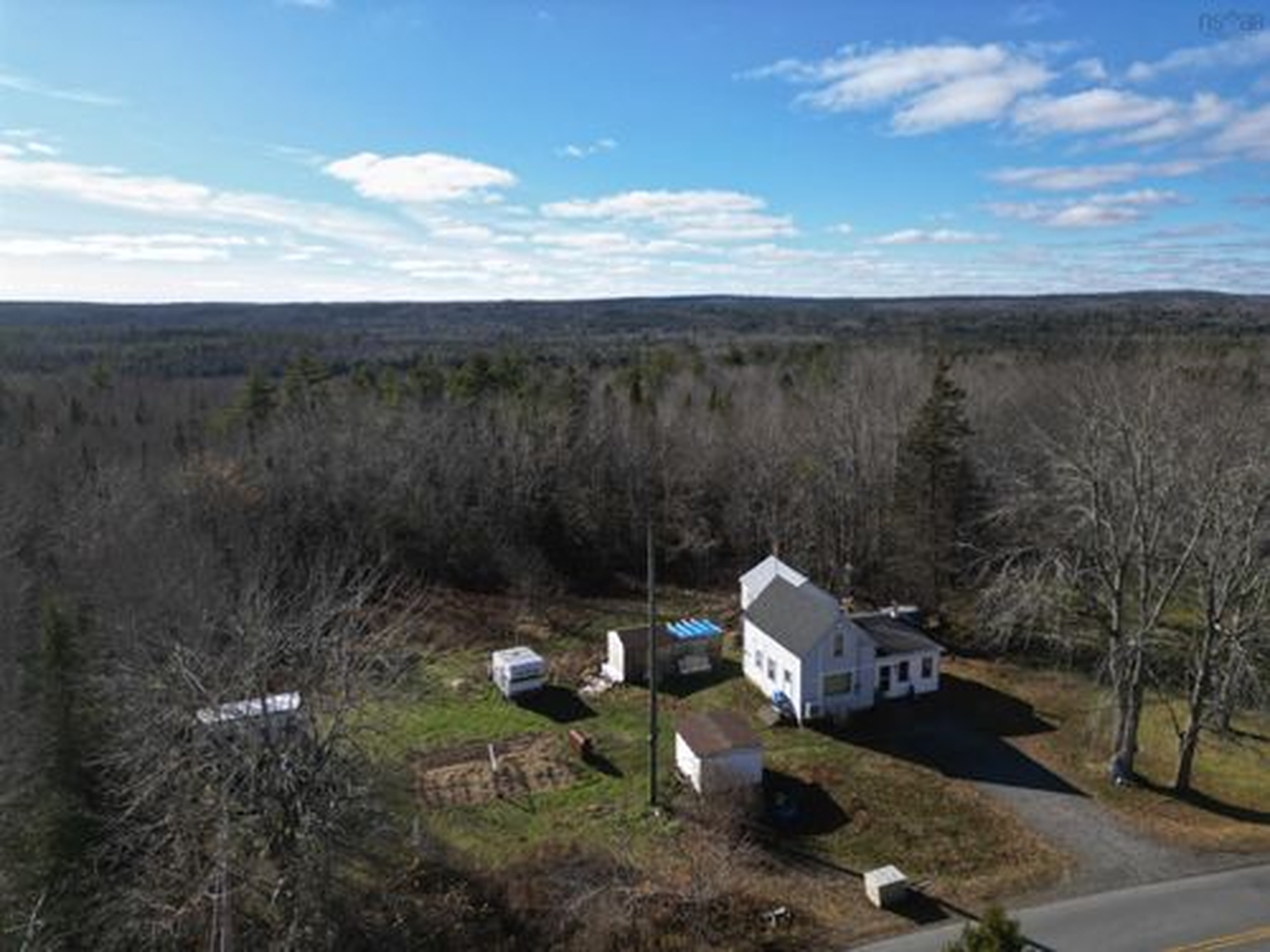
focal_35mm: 24
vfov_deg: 56.8
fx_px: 881
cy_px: 476
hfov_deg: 71.6
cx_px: 635
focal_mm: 6.72
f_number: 1.7
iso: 110
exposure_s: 1/60
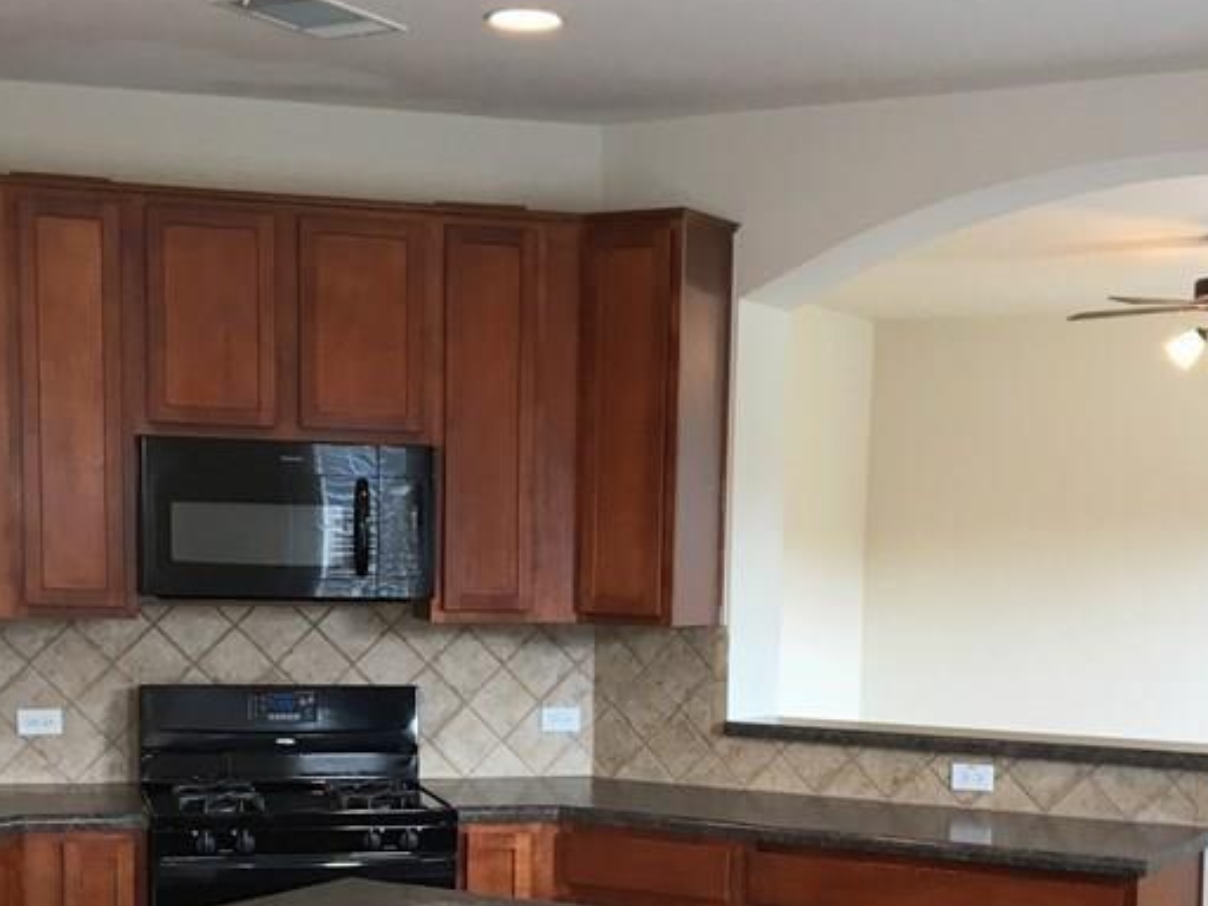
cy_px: 757
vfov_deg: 24.7
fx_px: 2024
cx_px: 632
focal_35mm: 58
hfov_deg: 33.2
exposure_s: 1/30
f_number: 2.2
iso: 32
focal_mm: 4.15
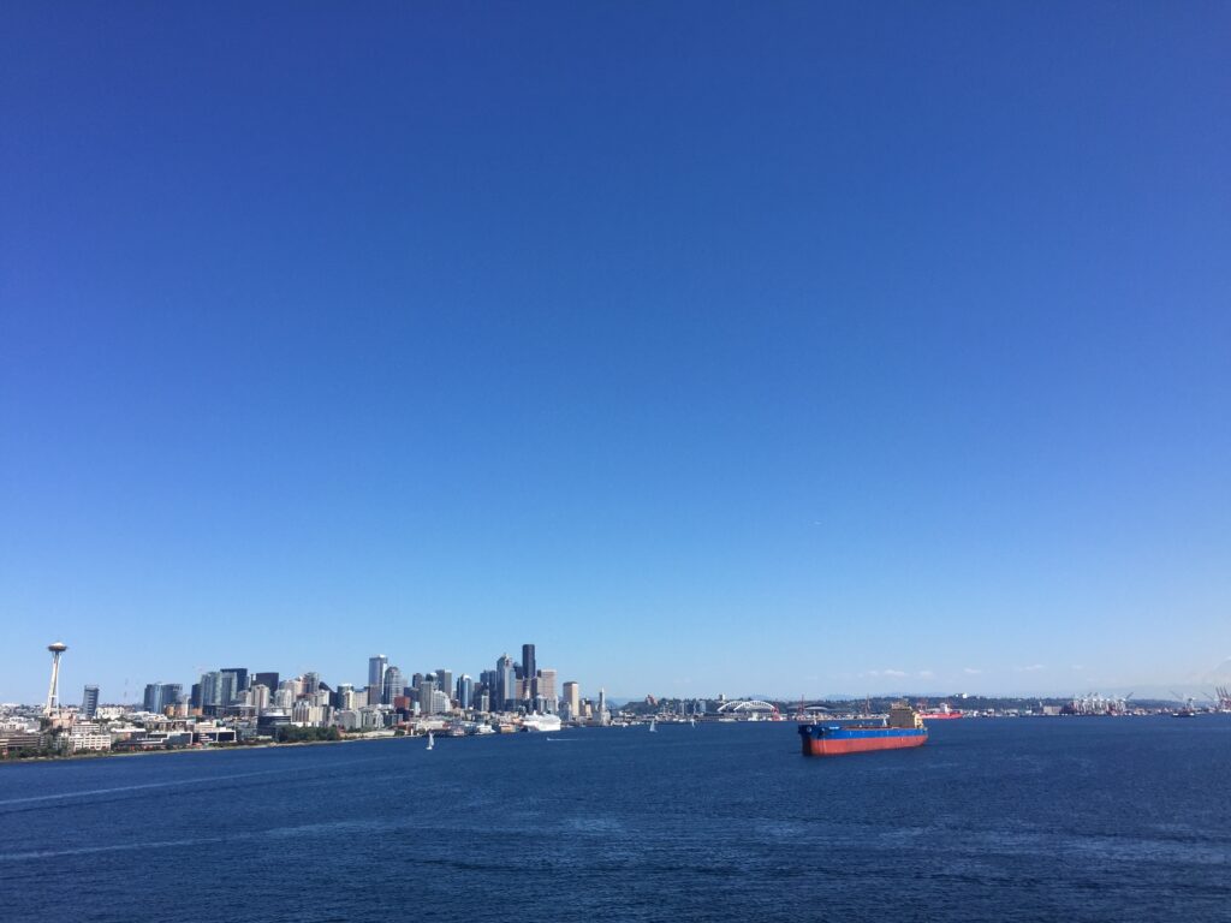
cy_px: 462
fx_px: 1031
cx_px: 616
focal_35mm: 29
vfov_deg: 48.2
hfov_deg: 61.7
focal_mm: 4.15
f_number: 2.2
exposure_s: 1/2198
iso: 32
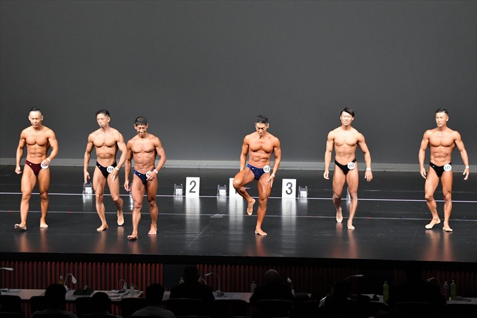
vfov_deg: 9.3
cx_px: 238
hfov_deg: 14.0
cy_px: 159
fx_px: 1947
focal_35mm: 147
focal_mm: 98
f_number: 5.6
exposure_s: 1/400
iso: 5000
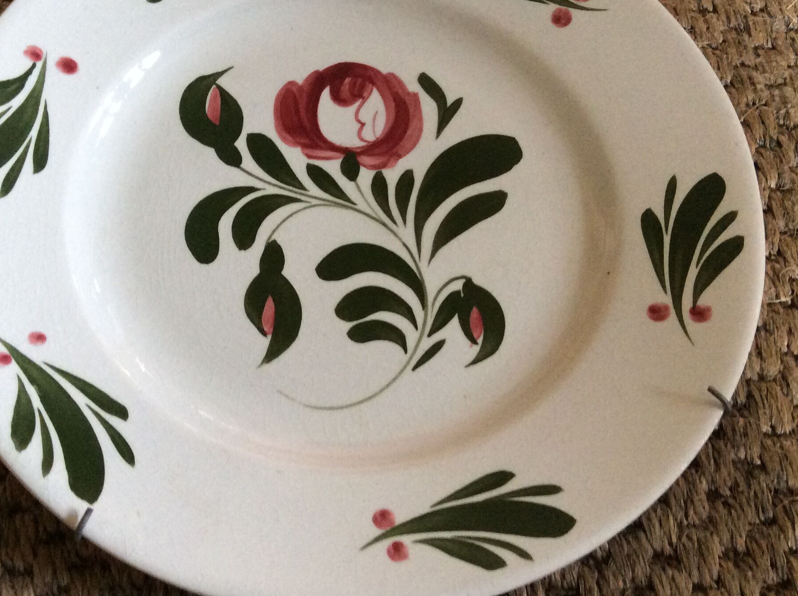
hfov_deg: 41.2
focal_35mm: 46
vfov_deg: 31.4
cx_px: 330
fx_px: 1059
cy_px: 264
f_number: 2.4
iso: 160
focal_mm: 3.3
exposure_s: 1/25
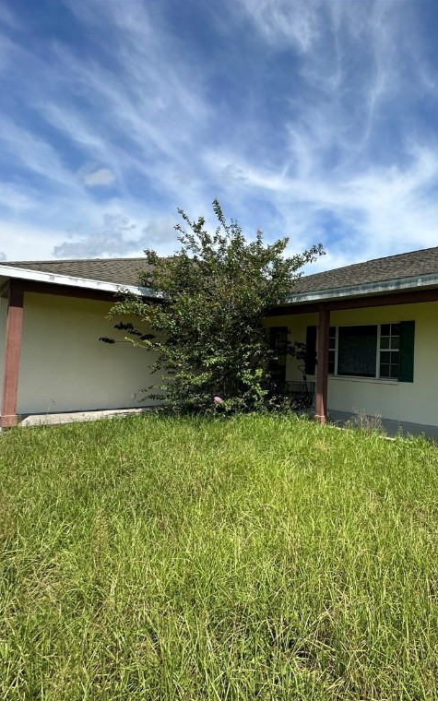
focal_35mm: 20
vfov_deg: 85.1
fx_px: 382
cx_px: 367
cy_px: 349
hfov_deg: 54.4
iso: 50
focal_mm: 2.22
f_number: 2.2
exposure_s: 1/1531
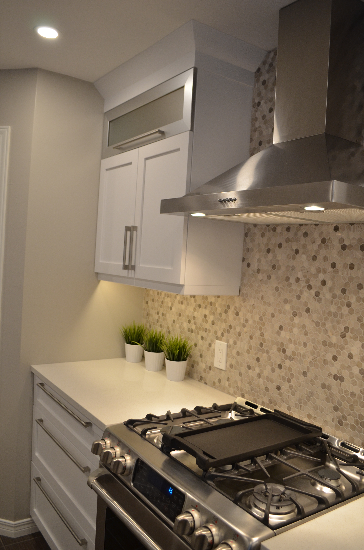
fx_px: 457
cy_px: 275
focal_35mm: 30
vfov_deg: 62.0
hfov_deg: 43.4
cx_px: 182
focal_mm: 20
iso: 560
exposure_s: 1/60
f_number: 4
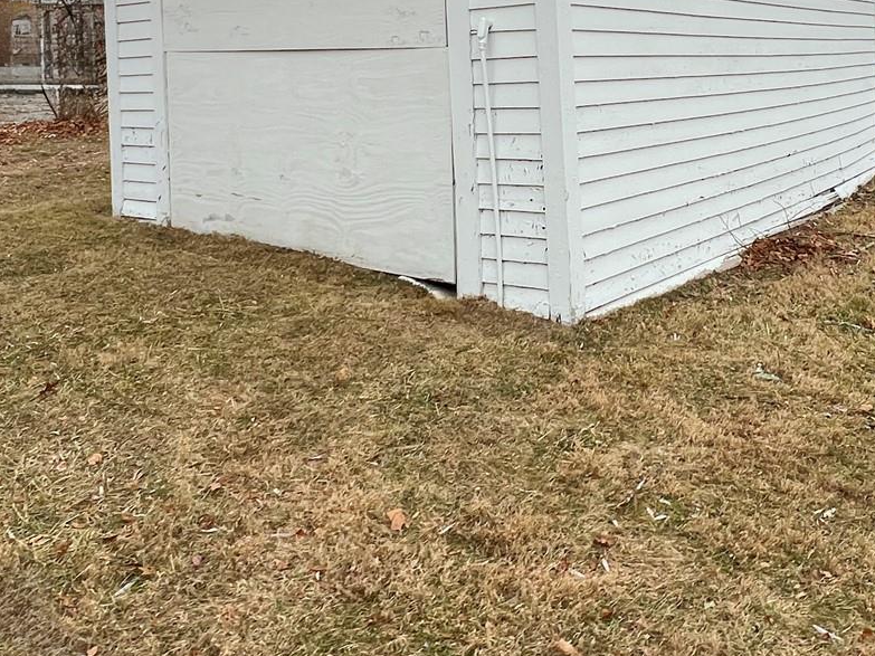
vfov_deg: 39.5
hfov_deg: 53.3
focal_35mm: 34
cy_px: 96
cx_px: 550
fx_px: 859
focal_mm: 1.57
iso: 32
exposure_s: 1/231
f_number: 1.8
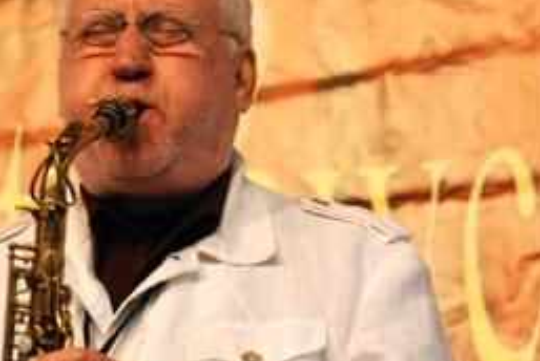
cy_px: 210
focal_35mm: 307
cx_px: 204
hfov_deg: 6.7
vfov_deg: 4.5
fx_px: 4610
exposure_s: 1/30
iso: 560
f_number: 5.6
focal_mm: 105
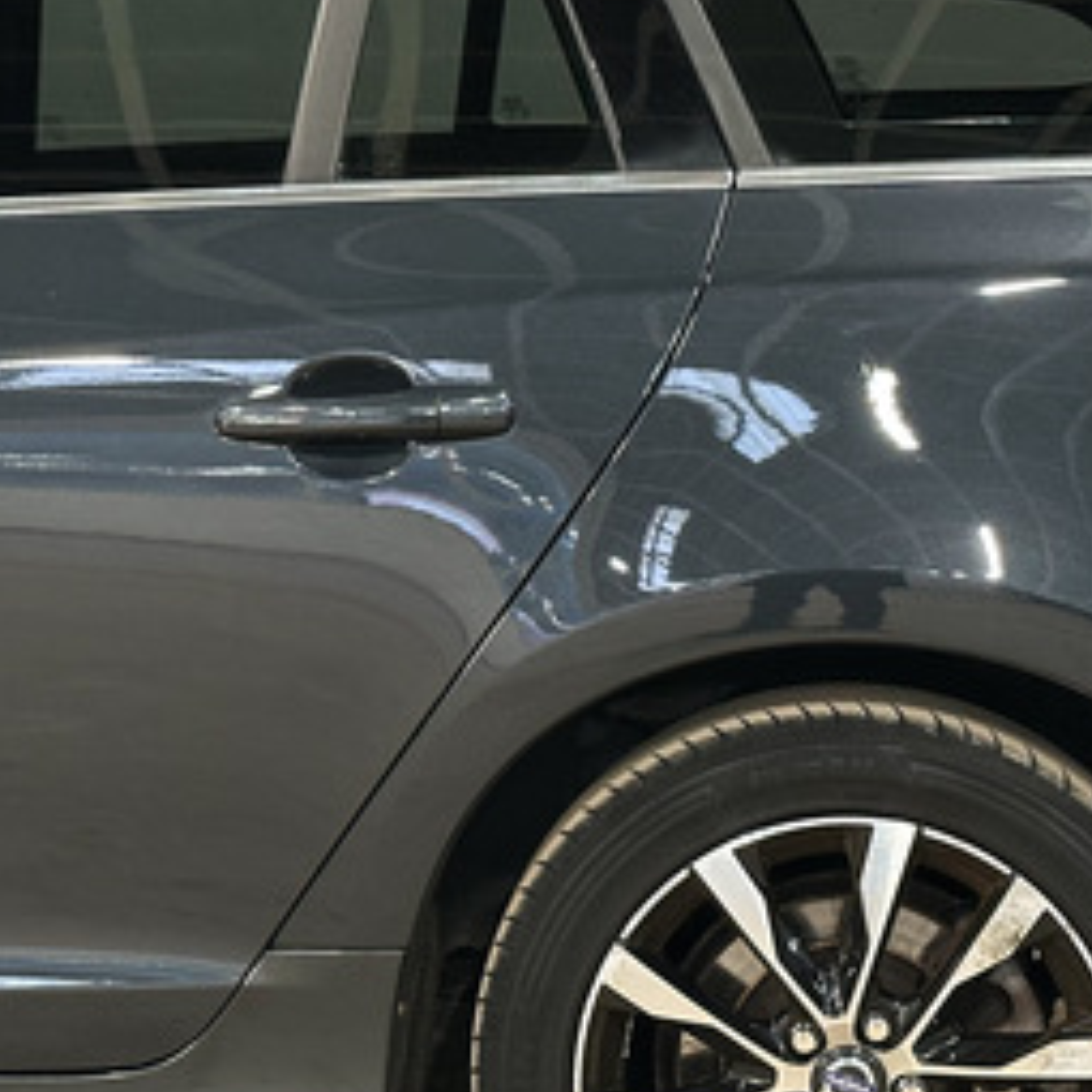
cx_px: 557
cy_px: 484
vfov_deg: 16.1
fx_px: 3855
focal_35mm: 108
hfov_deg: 16.1
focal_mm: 6.86
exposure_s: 1/35
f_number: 1.8
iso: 400
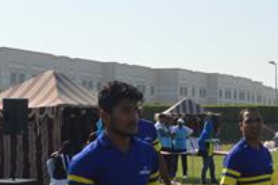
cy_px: 130
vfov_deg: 13.1
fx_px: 802
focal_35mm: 104
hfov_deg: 17.6
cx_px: 420
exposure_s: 1/320
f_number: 9
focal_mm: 22
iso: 100
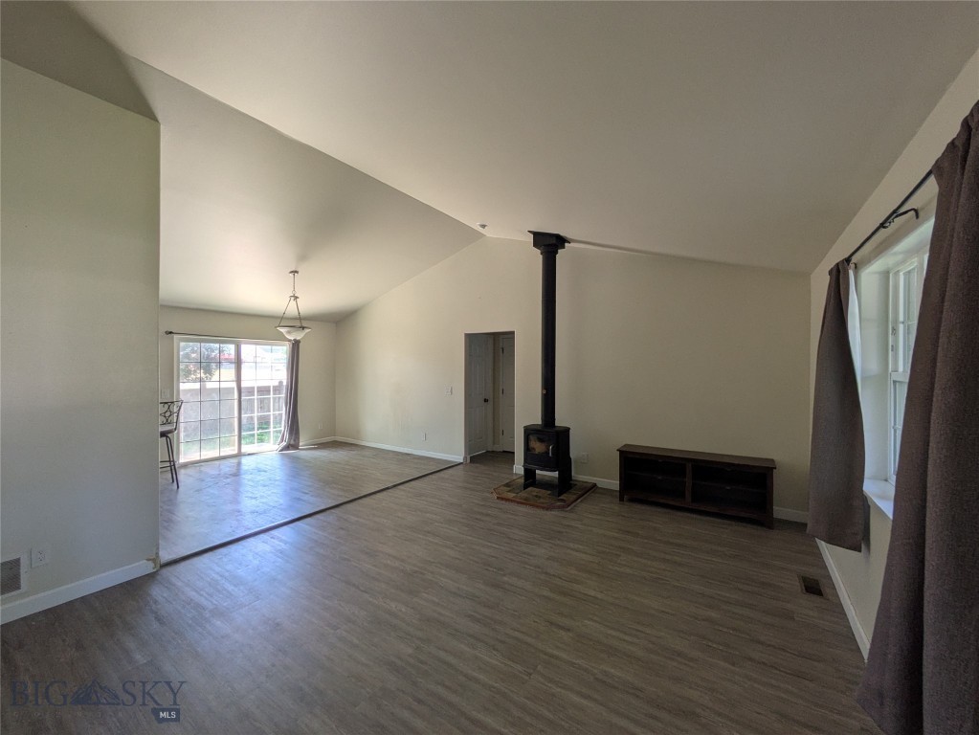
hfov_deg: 102.0
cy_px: 368
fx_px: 396
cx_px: 490
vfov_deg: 85.7
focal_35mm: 14
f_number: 2.2
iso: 72
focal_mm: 1.83
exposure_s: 1/120
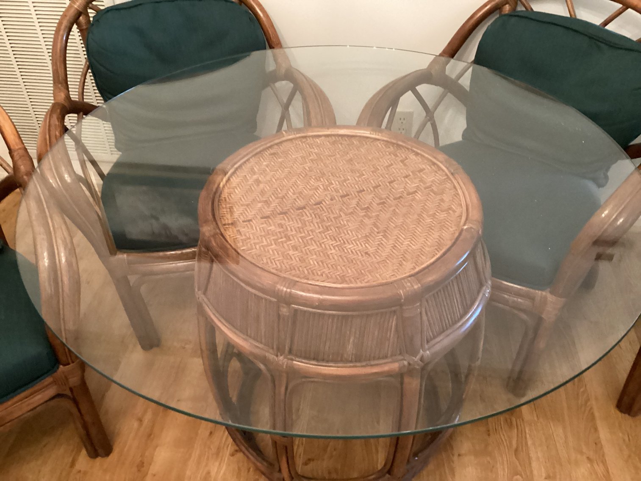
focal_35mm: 31
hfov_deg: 58.3
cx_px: 320
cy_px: 240
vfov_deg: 45.4
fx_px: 574
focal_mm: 3.3
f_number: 2.4
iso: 800
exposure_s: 1/30
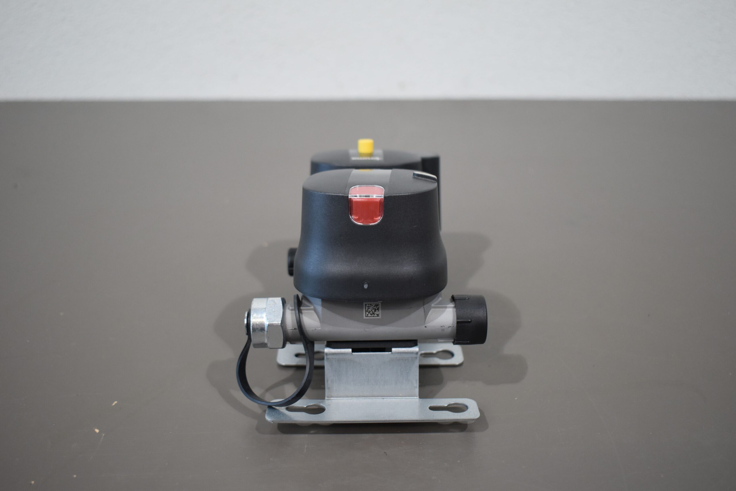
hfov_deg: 49.6
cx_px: 368
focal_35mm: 39
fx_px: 797
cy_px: 246
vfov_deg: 34.2
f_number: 4
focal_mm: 26
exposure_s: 1/160
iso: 800
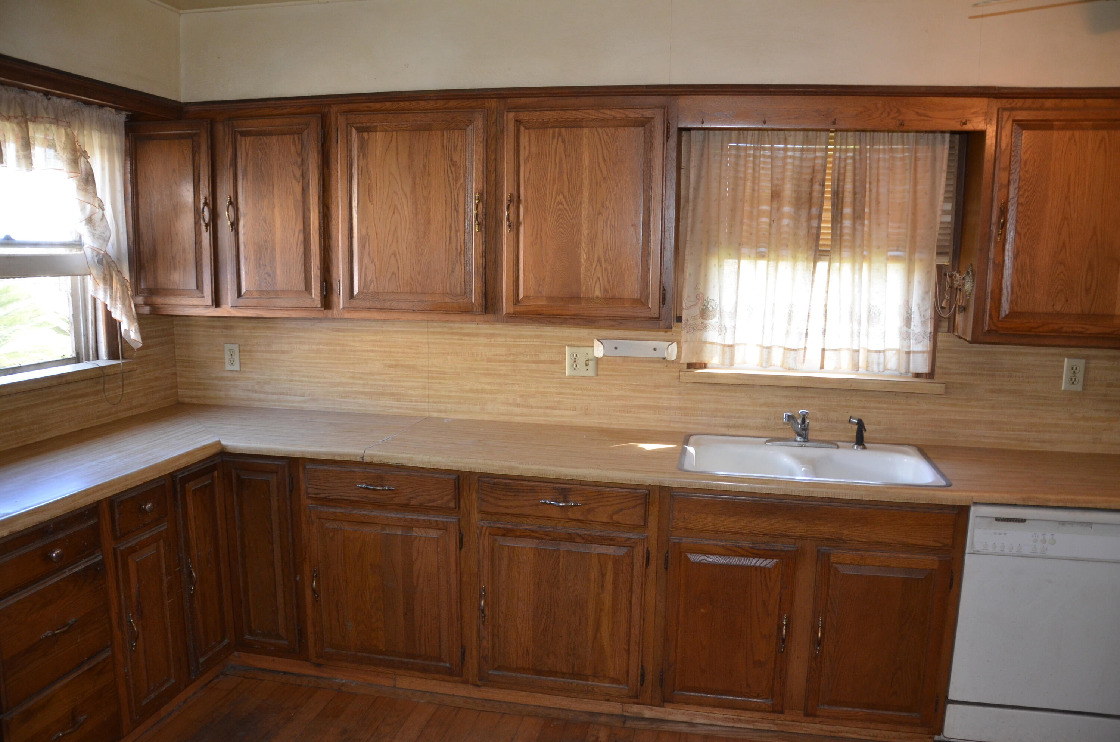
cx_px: 560
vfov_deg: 47.7
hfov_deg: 67.5
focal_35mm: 27
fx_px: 838
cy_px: 371
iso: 800
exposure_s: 1/60
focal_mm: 18
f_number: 3.5
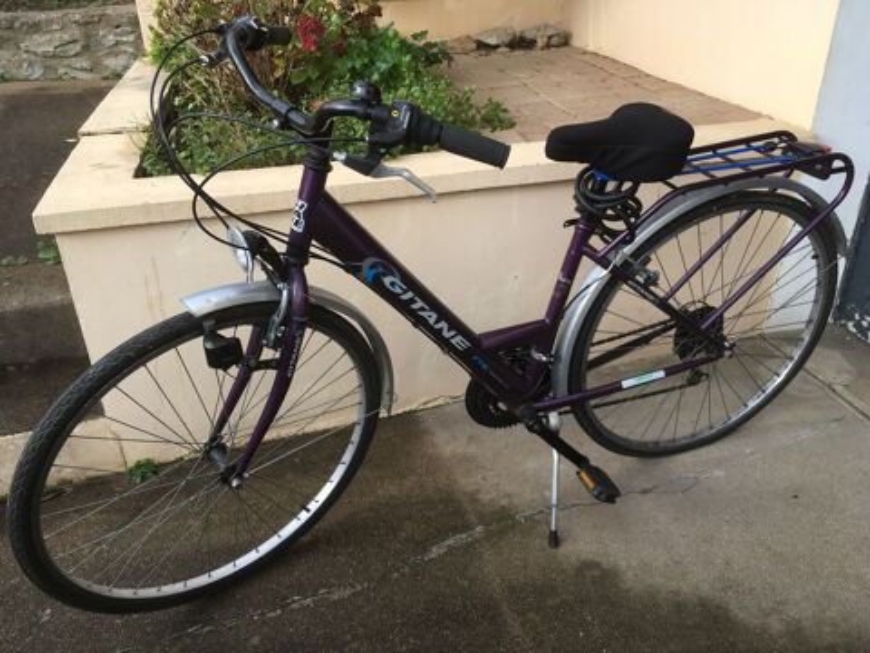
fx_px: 729
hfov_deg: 61.7
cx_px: 435
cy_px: 326
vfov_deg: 48.2
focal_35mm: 29
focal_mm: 4.15
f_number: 2.2
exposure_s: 1/212
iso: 25
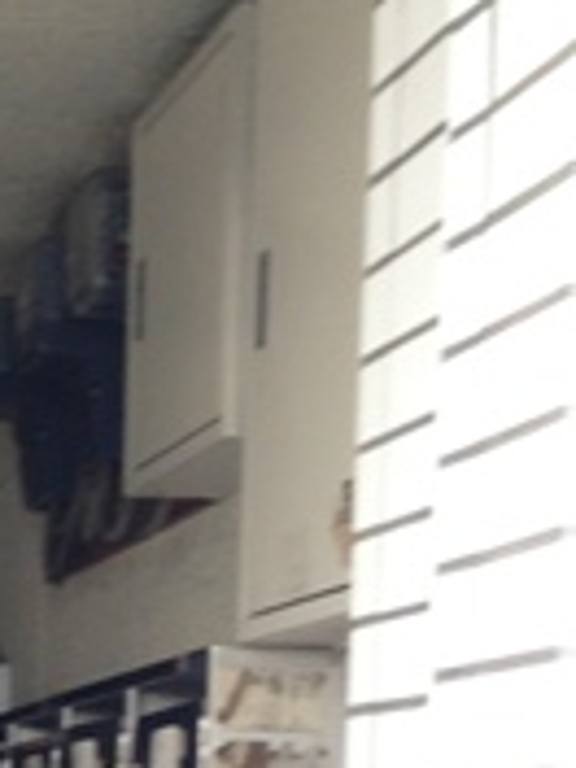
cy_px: 999
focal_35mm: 120
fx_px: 2662
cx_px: -323
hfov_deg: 11.7
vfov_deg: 15.6
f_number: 2.4
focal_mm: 4.12
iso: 64
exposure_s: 1/60
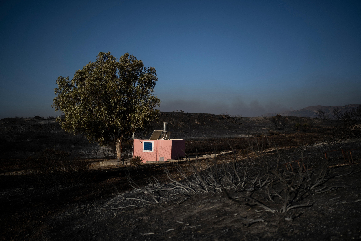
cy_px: 120
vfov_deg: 37.8
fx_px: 351
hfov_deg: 54.4
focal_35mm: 35
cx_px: 180
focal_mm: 35
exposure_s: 1/16000
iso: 50
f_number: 1.4
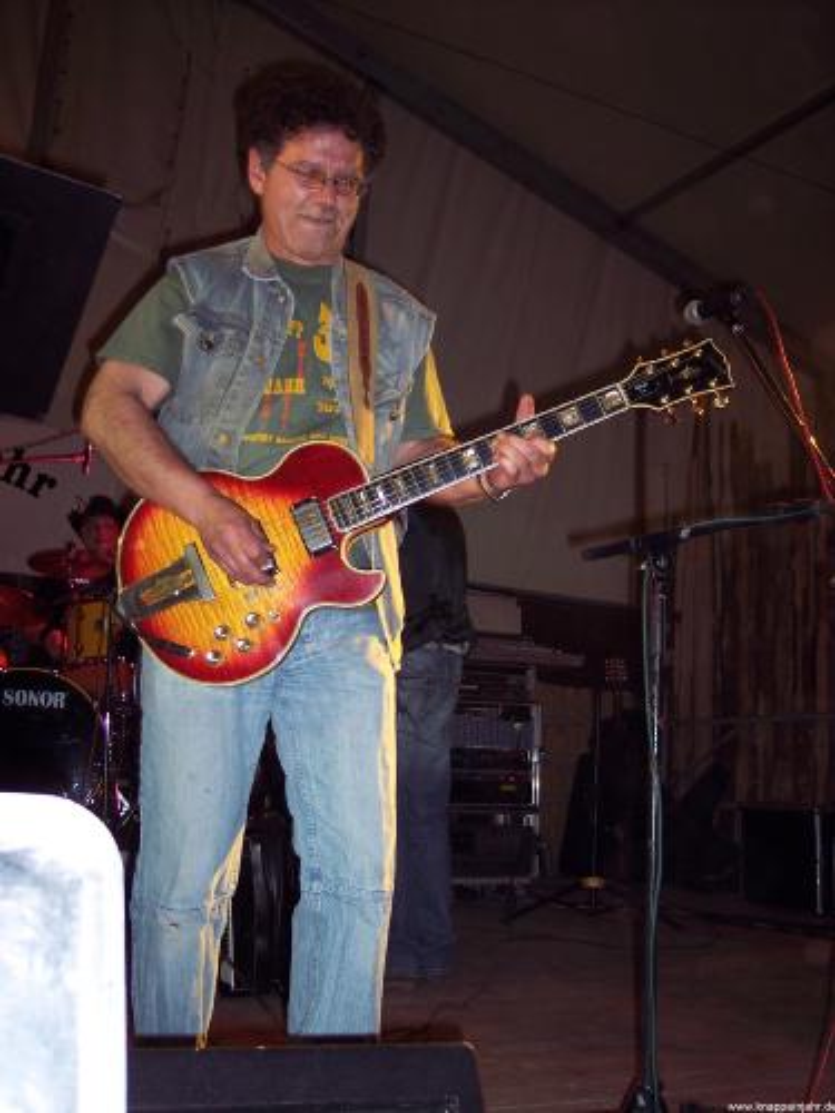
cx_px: 418
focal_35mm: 39
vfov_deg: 47.9
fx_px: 1254
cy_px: 556
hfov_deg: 36.8
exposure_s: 1/60
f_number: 2.8
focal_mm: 8
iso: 100
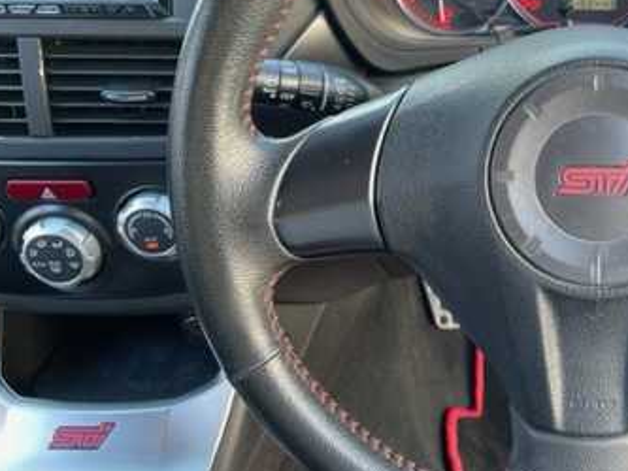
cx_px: 581
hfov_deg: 35.6
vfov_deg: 28.9
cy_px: 151
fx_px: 907
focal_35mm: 50
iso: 125
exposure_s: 1/121
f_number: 1.6
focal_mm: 4.2
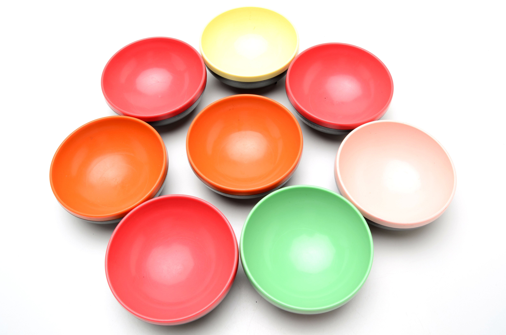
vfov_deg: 39.8
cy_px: 168
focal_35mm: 33
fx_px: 463
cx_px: 253
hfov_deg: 57.3
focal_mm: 22
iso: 100
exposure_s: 1/160
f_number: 16
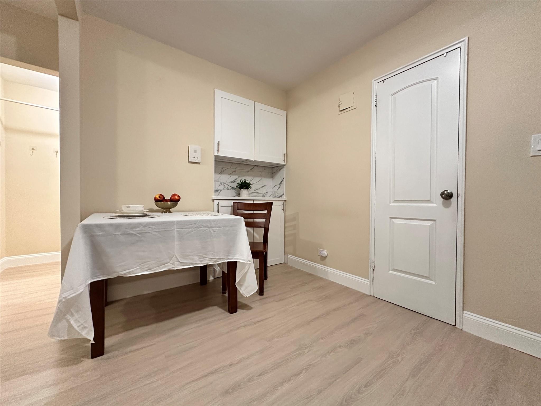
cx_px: 270
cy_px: 203
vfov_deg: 85.7
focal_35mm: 14
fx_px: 219
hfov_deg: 102.1
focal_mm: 2.22
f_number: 2.2
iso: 640
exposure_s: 1/60
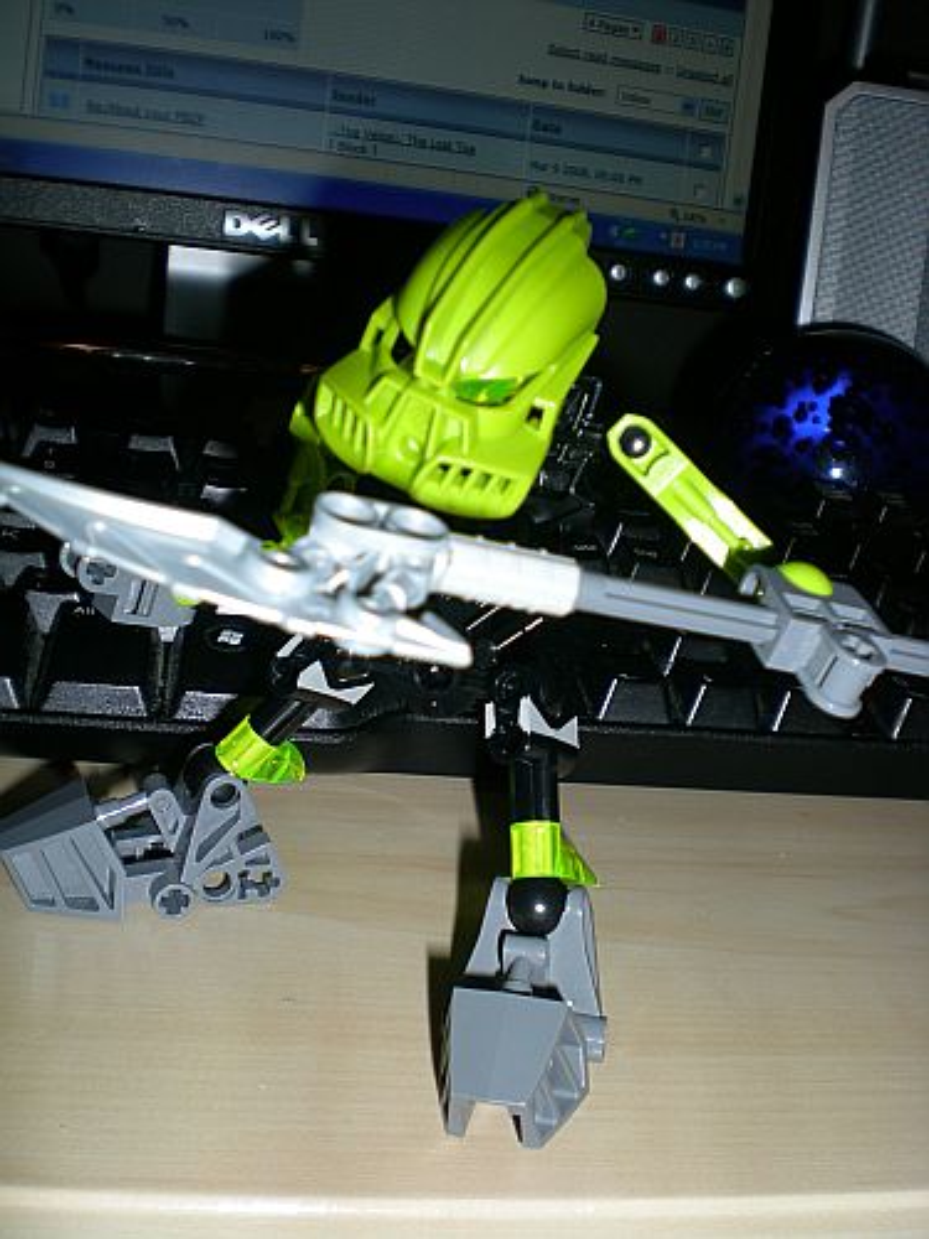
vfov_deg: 49.0
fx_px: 1360
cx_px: 464
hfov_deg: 37.7
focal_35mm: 38
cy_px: 620
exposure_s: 1/60
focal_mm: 6.3
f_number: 3.1
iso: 50
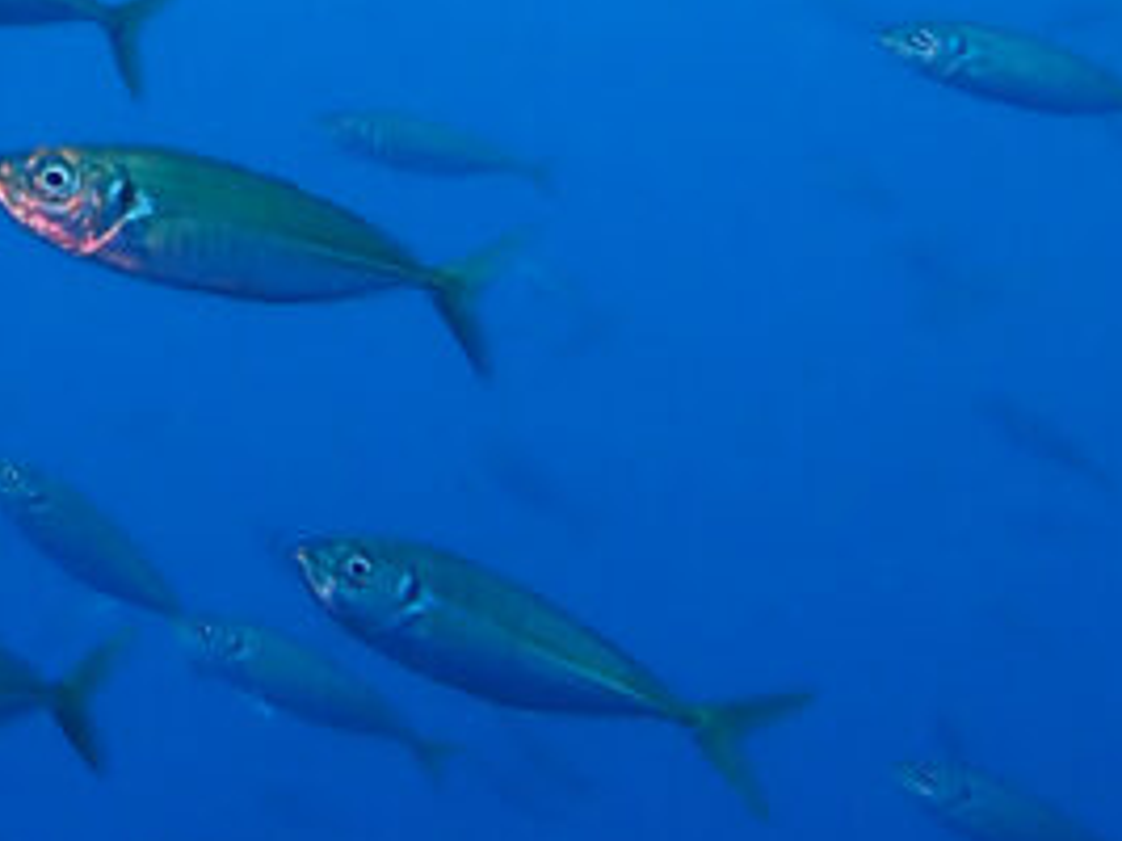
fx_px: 3110
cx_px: -4
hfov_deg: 19.8
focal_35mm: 96
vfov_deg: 15.1
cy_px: -13
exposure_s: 1/125
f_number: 2.8
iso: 100
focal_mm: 4.5
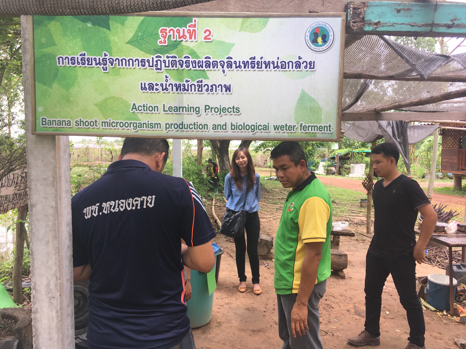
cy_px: 174
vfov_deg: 48.2
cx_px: 233
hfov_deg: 61.7
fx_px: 390
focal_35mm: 29
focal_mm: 4.15
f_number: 2.2
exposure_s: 1/271
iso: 25
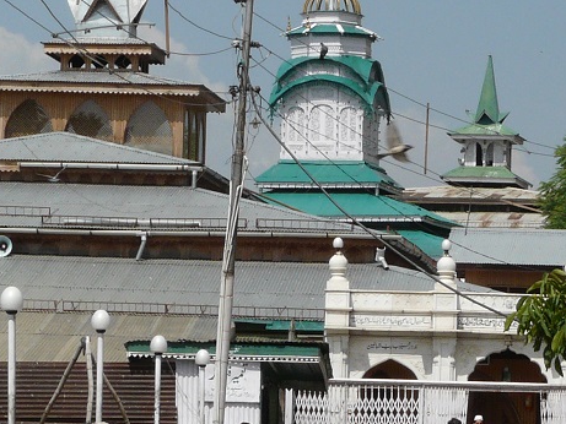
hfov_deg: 8.6
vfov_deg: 6.5
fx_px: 3745
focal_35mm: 229
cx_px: 298
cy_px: 208
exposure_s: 1/400
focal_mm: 13.6
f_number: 7.1
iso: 100
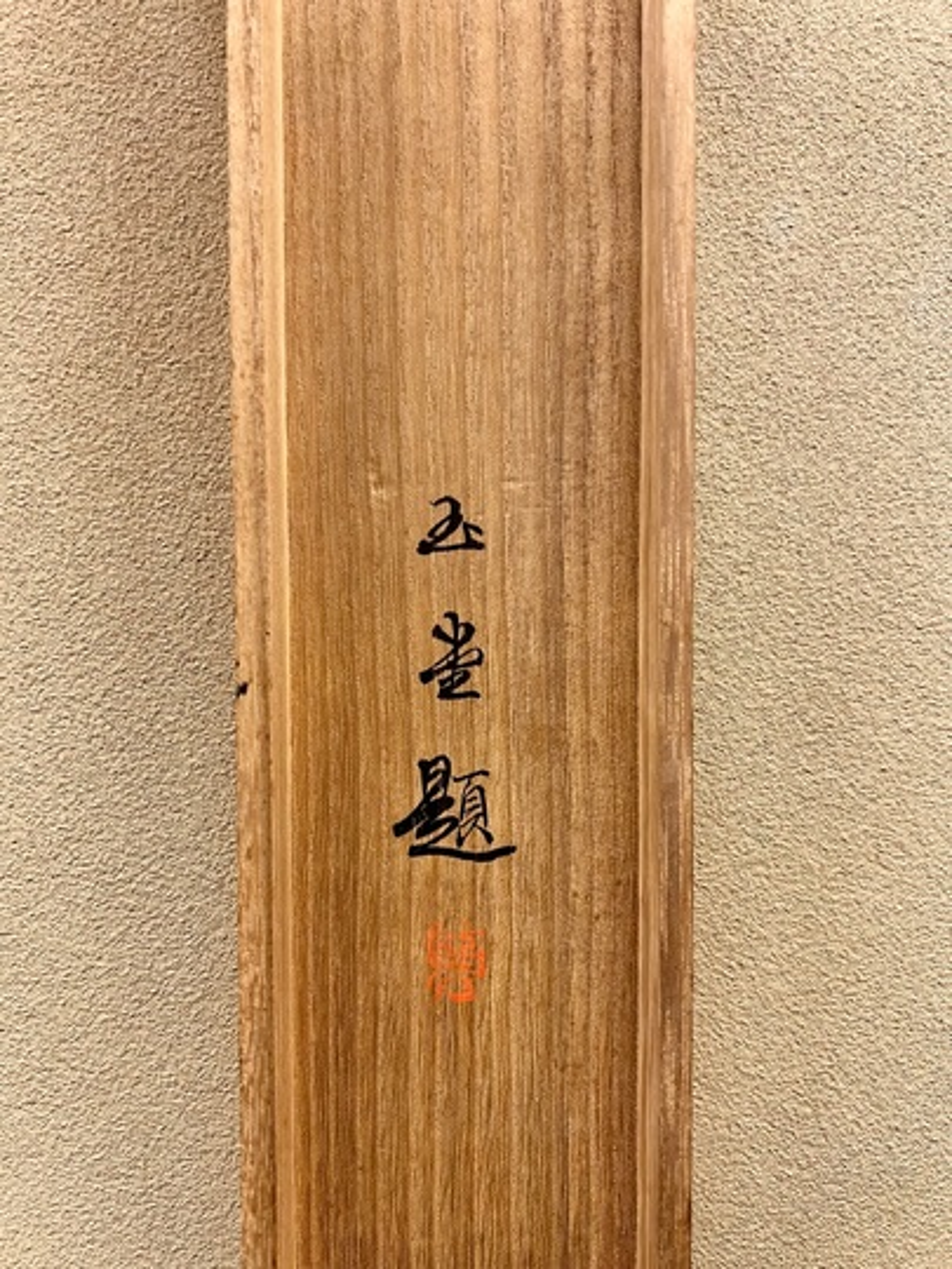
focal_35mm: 26
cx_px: 476
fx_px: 953
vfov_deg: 67.3
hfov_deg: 53.1
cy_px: 634
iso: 100
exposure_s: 1/60
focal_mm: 5.7
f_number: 1.5
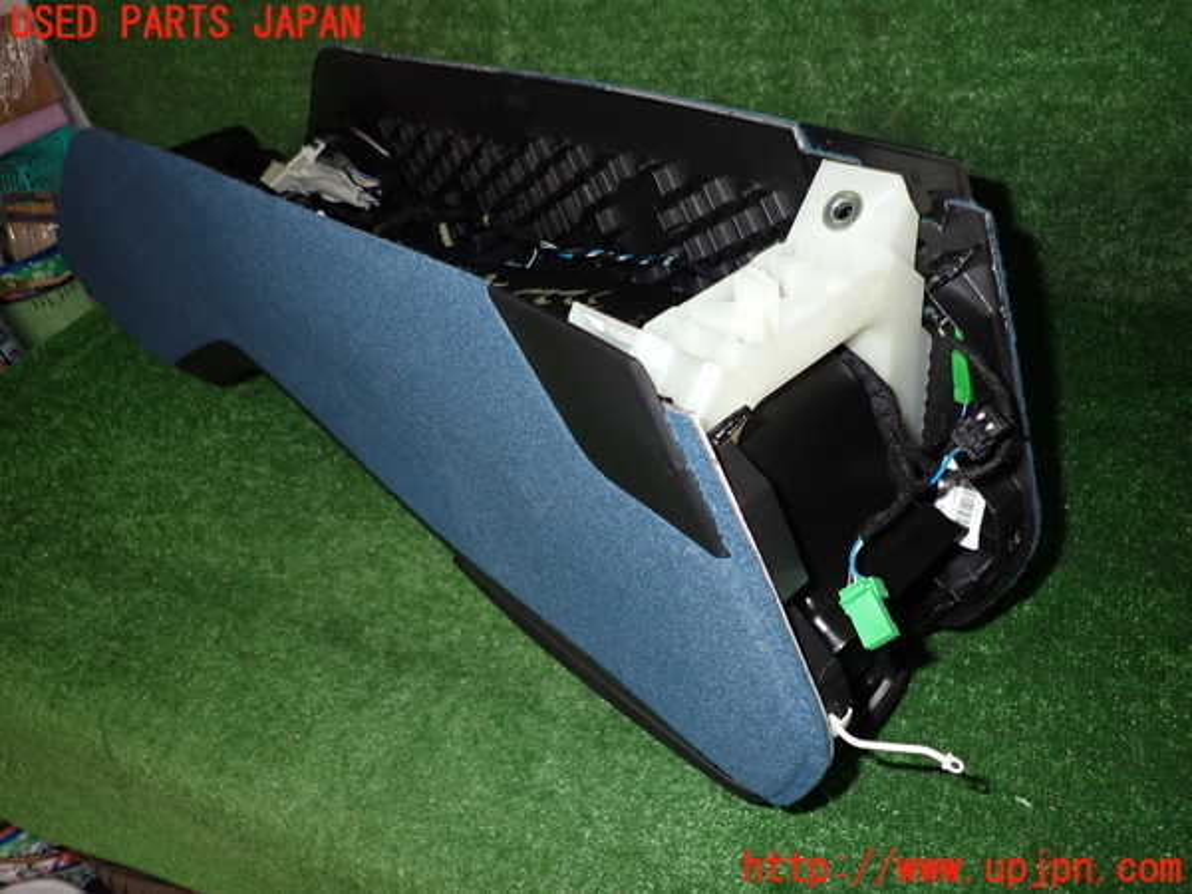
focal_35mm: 25
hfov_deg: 69.4
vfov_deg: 54.9
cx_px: 596
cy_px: 447
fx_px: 861
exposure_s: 1/30
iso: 200
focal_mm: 4.5
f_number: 5.6
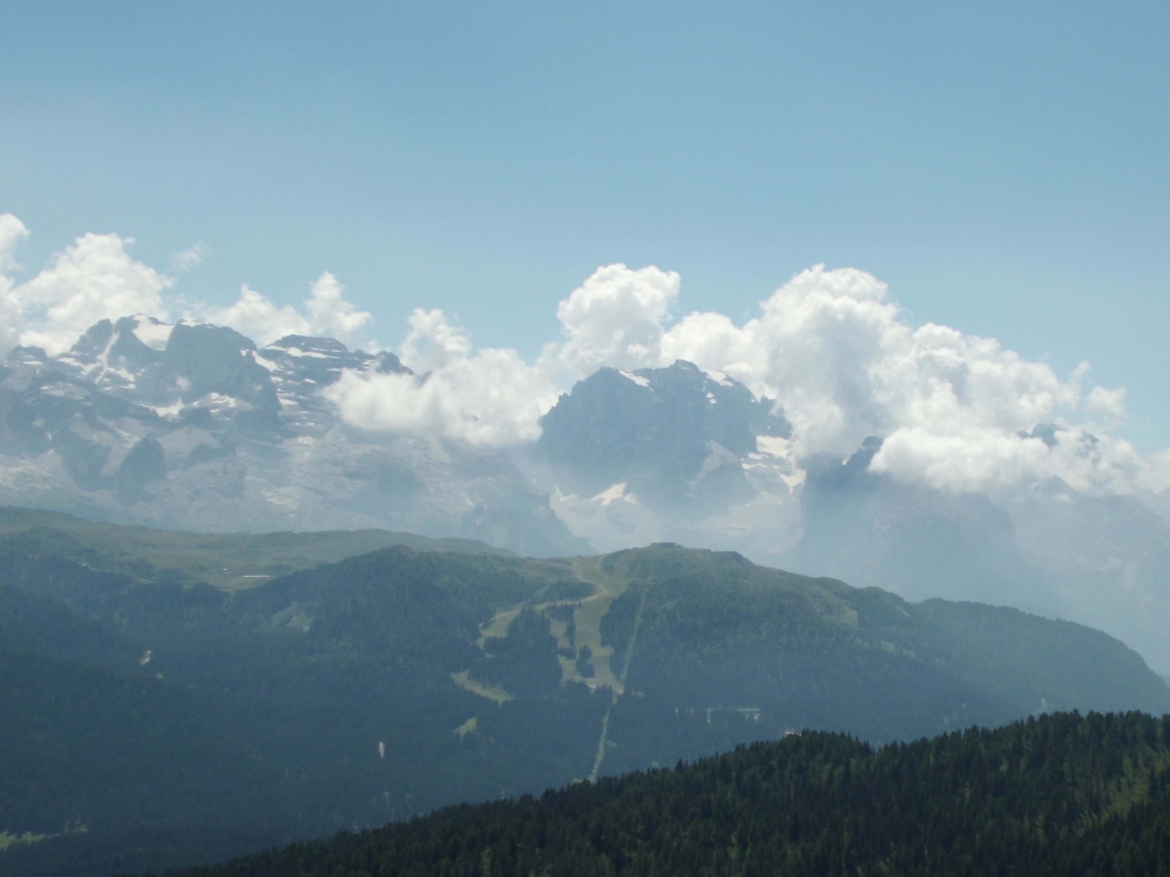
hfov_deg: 28.8
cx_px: 747
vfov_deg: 21.9
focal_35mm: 67
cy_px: 541
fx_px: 2265
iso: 64
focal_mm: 9
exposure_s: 1/800
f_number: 4.5
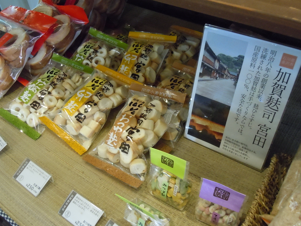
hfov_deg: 55.4
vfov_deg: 42.9
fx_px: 287
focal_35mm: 33
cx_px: 150
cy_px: 113
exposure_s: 1/13
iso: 800
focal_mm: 5.9
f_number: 4
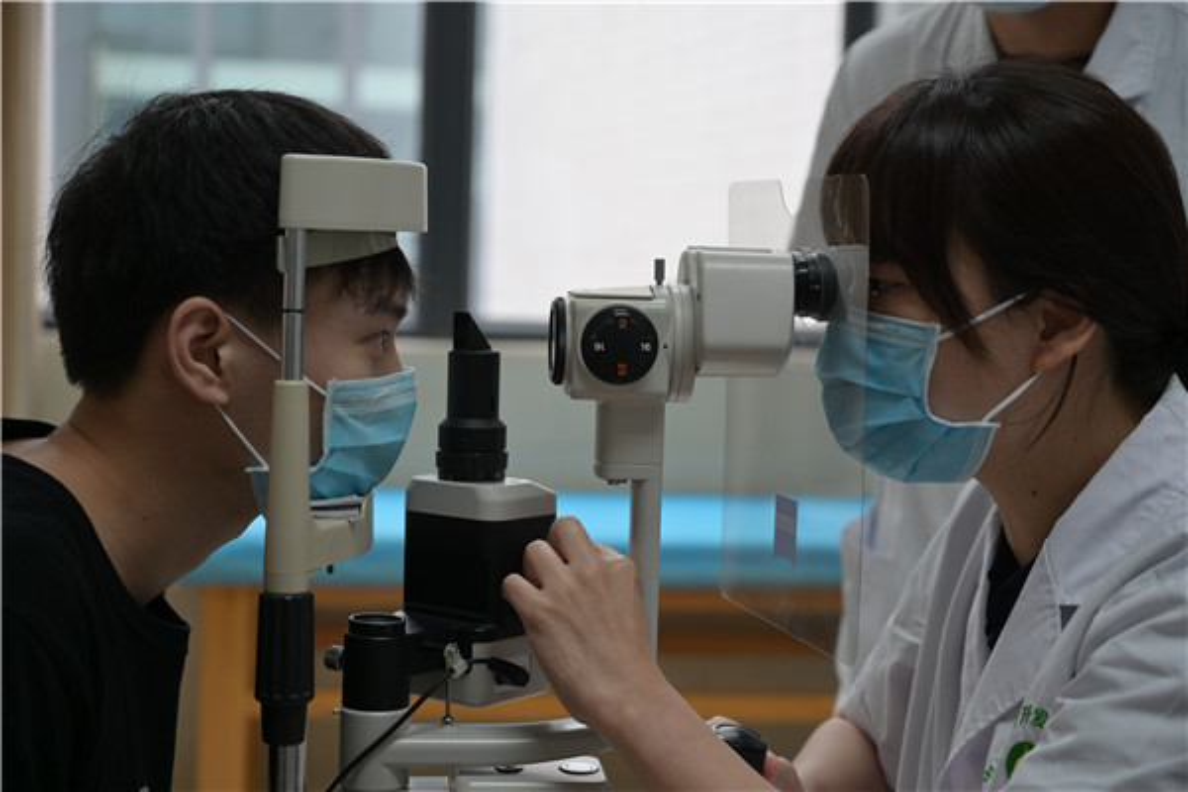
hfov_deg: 33.4
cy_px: 396
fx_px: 1980
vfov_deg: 22.6
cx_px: 594
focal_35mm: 60
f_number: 4
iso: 320
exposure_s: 1/100
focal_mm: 60
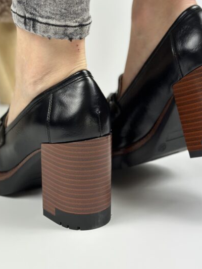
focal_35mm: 72
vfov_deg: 26.8
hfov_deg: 20.4
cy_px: 80
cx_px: 112
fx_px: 560
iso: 80
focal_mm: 6.86
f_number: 1.78
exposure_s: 1/756
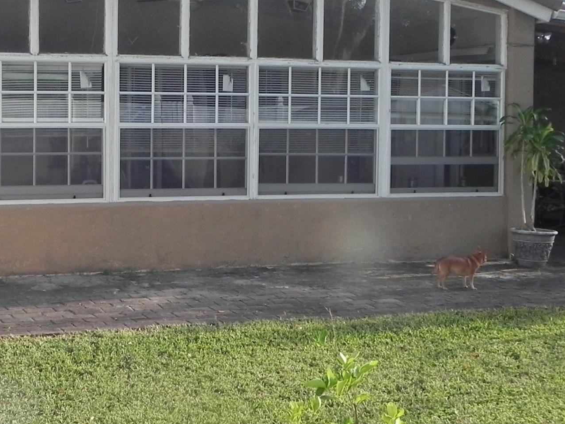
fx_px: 996
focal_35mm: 61
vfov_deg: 24.0
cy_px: 164
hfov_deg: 30.6
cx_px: 80
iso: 160
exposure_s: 1/159
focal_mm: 4.6
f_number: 4.5
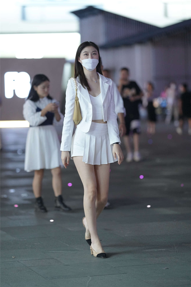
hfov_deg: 10.2
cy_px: 144
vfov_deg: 15.2
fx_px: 1074
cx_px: 96
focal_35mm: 135
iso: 2500
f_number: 2
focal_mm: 135
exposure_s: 1/250
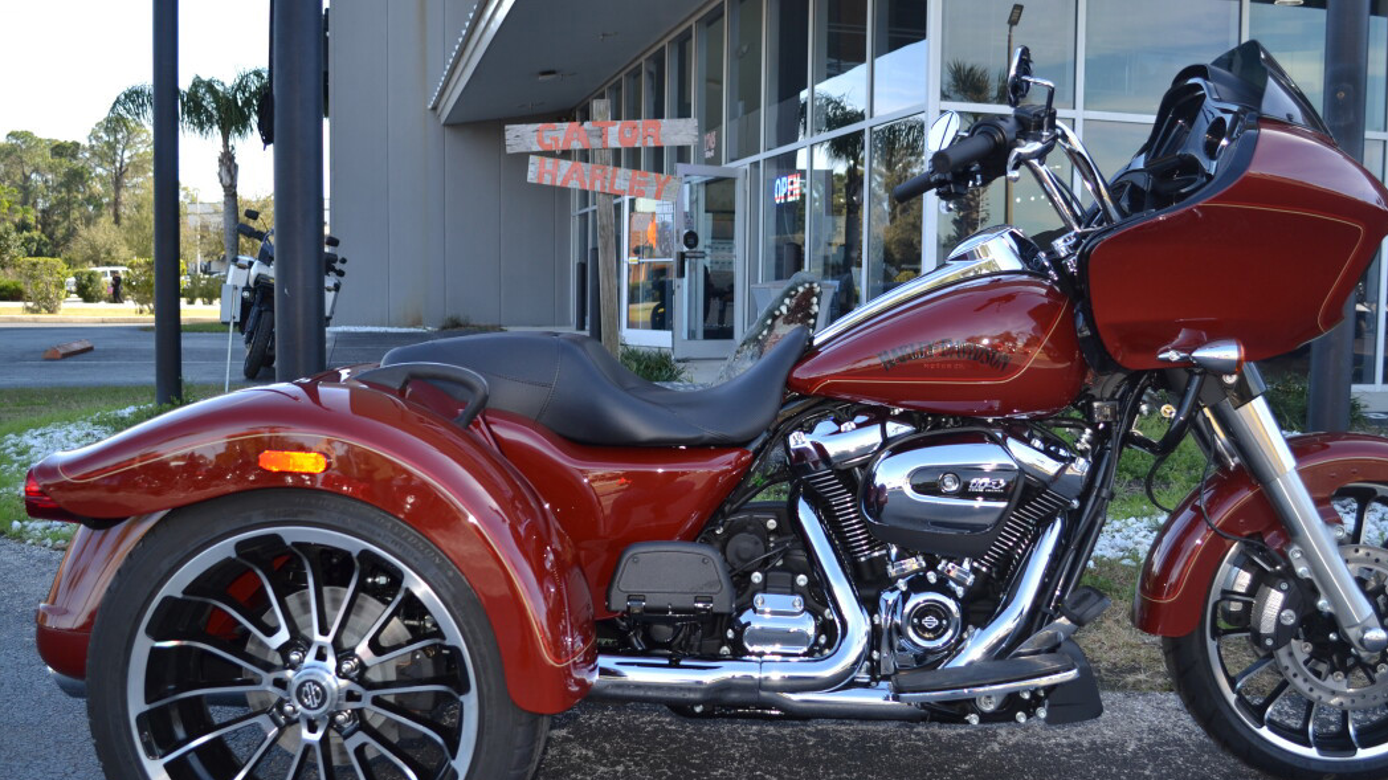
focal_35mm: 36
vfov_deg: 32.8
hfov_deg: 55.2
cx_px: 751
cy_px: 403
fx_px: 1325
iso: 100
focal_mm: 20
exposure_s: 1/200
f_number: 4
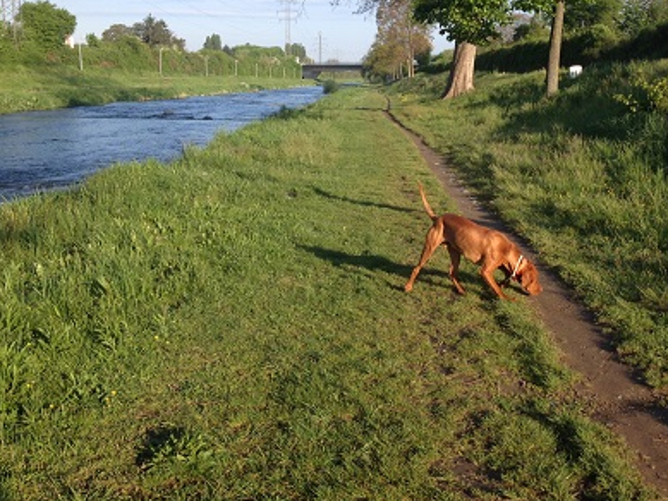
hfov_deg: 41.9
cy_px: 215
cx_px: 395
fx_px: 869
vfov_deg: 32.2
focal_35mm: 45
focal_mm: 4.28
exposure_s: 1/767
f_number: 2.4
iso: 50
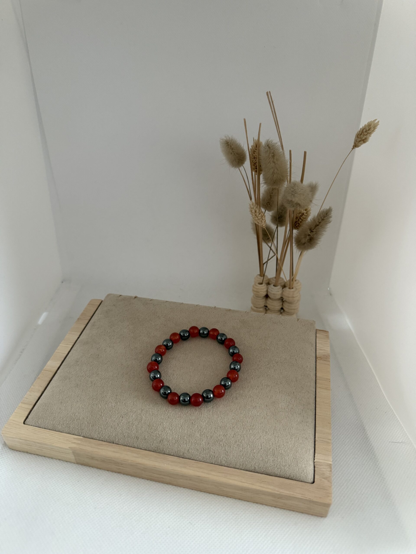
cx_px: 208
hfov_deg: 56.8
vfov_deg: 71.6
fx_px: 385
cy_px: 277
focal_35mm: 24
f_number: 1.78
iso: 250
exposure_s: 1/60
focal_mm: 6.76
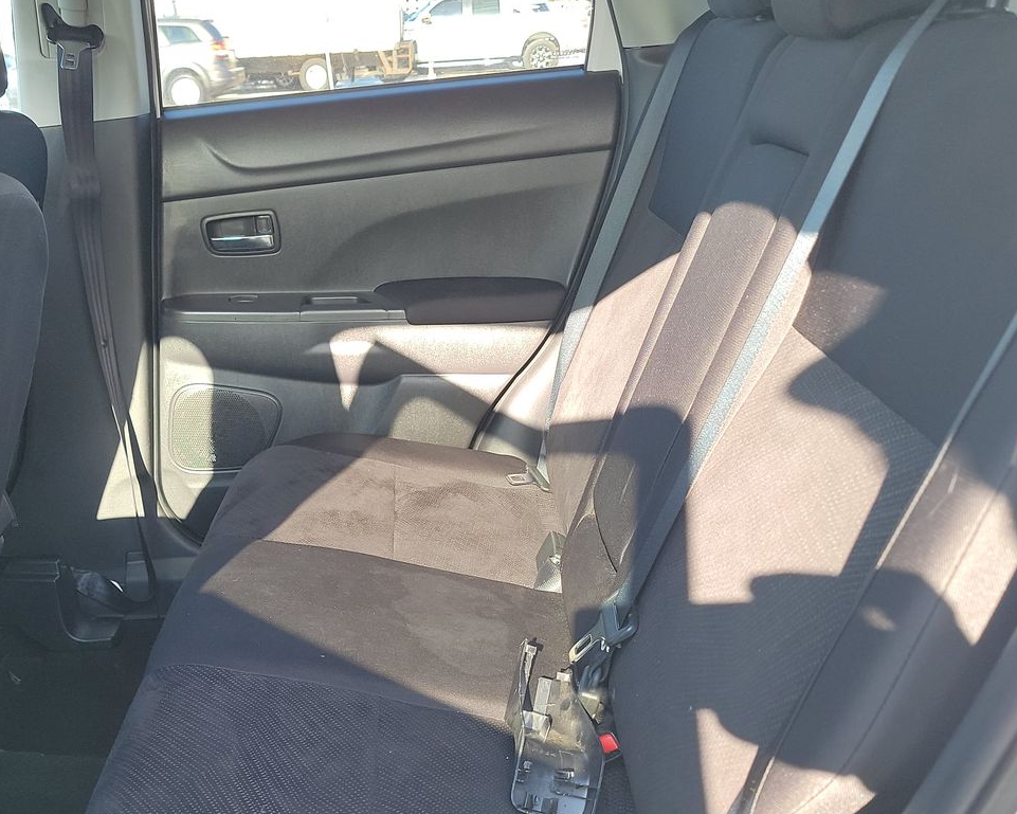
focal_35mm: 39
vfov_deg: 37.5
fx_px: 1174
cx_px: 351
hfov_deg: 46.2
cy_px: 589
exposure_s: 1/59
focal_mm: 6.7
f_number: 1.8
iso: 81
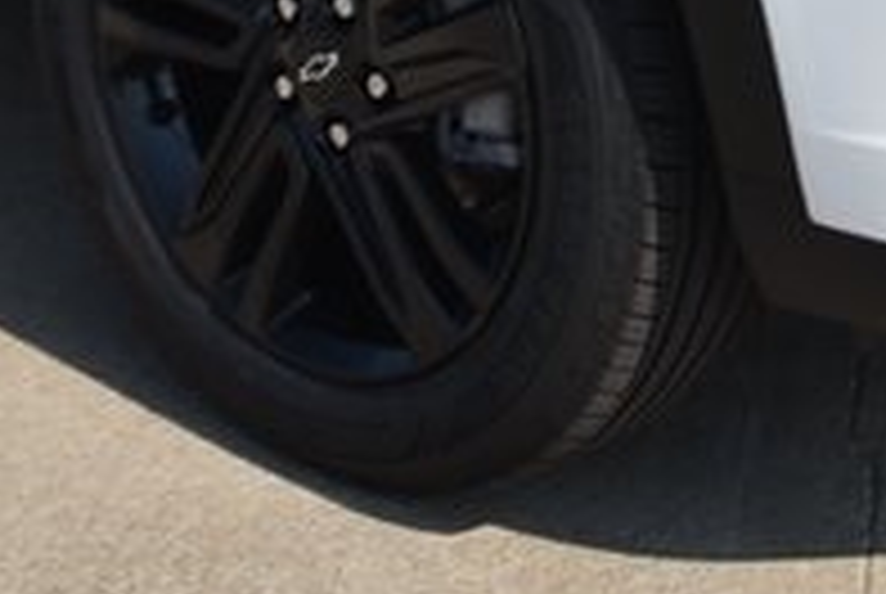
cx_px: 416
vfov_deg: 8.2
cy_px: -738
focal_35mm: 156
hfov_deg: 13.1
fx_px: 3845
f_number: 6.3
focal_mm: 20
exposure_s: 1/1000
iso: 100
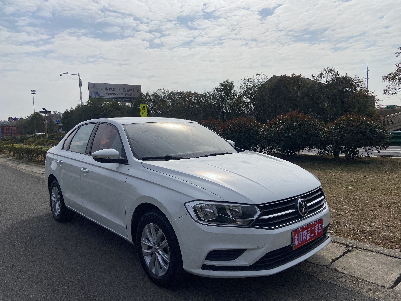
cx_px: 200
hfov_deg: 67.3
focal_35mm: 26
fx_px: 301
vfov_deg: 53.1
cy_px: 150
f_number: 1.8
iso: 32
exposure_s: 1/10417
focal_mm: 4.25
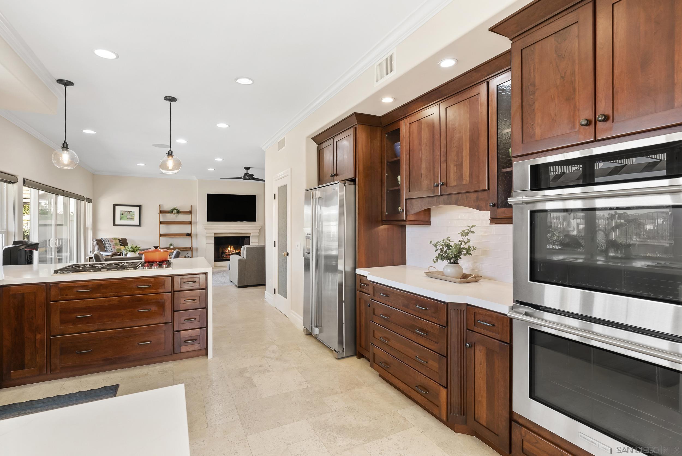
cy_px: 228
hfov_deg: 93.2
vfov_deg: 70.5
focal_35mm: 17
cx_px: 341
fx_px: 322
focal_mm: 17
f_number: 8
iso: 500
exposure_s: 1/8
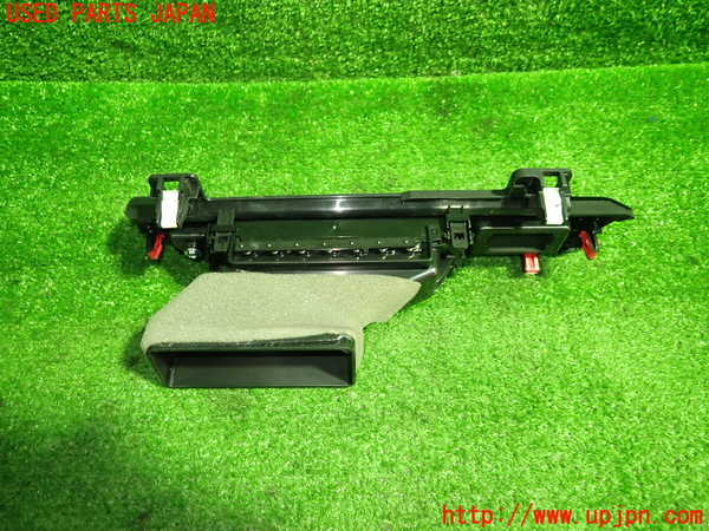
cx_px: 354
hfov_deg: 69.4
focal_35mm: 25
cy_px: 266
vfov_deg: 54.9
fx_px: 512
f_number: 2
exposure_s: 1/30
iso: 500
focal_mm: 4.5
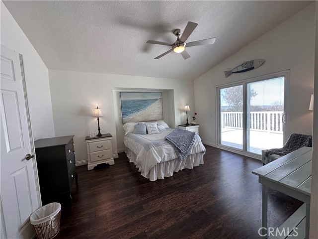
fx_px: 129
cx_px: 159
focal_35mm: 14
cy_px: 120
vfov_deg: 85.7
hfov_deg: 102.1
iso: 50
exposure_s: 1/120
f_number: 2.2
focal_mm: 2.22
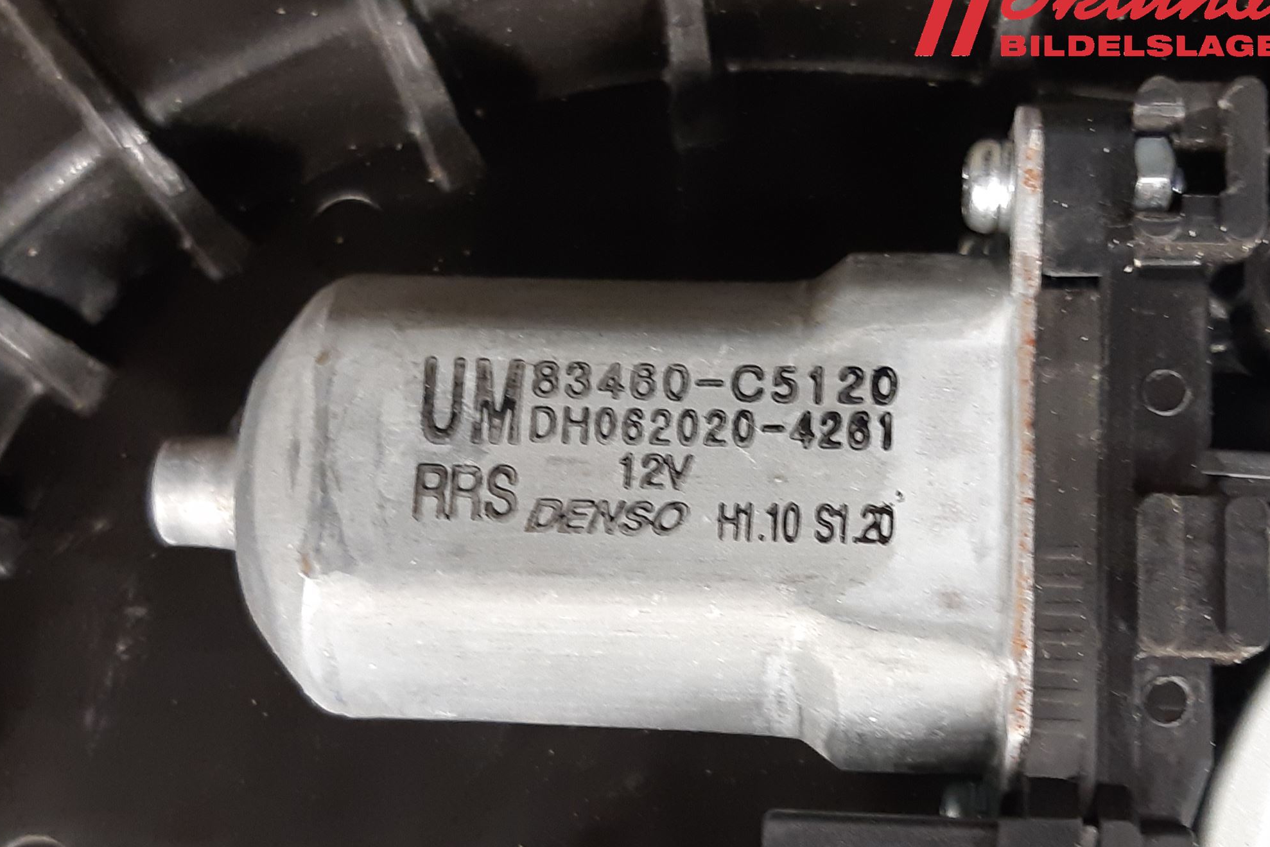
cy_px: 441
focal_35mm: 28
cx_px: 651
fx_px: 988
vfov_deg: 46.4
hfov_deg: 65.5
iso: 200
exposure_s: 1/25
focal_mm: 3.93
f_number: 1.7
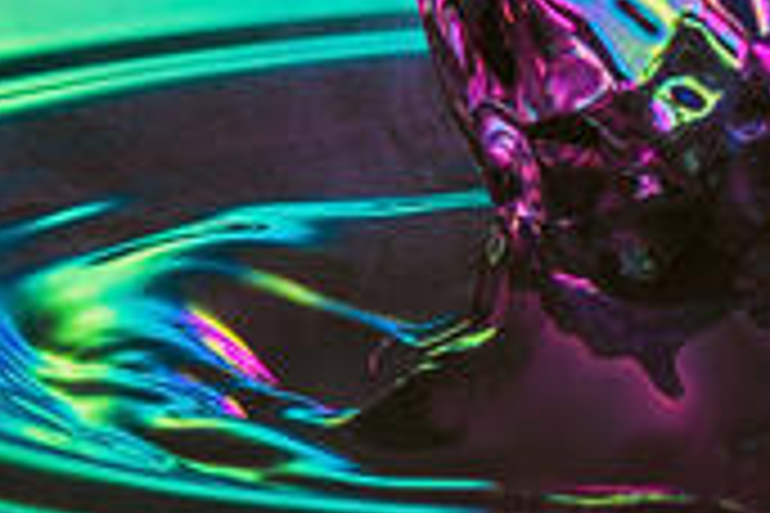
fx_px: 10501
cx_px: 829
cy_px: 72
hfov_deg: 4.2
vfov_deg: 2.8
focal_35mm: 491
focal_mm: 105
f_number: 16
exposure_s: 1/320
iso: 100
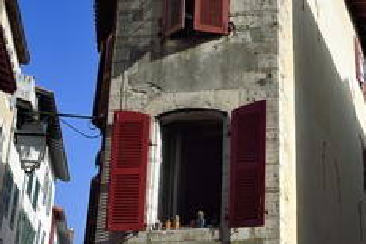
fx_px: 701
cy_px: 133
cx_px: 269
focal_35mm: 69
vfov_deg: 19.7
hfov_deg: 28.9
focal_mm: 38
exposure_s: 1/250
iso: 200
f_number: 16
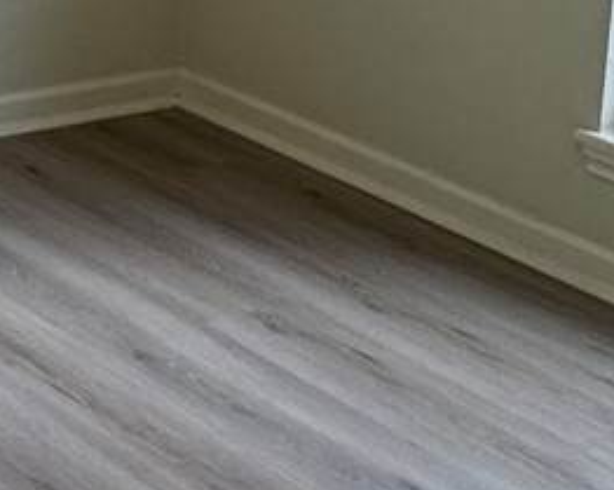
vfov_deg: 12.9
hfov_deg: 16.7
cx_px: -246
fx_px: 1942
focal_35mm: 107
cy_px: -420
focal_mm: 2.22
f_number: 2.2
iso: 40
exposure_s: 1/121
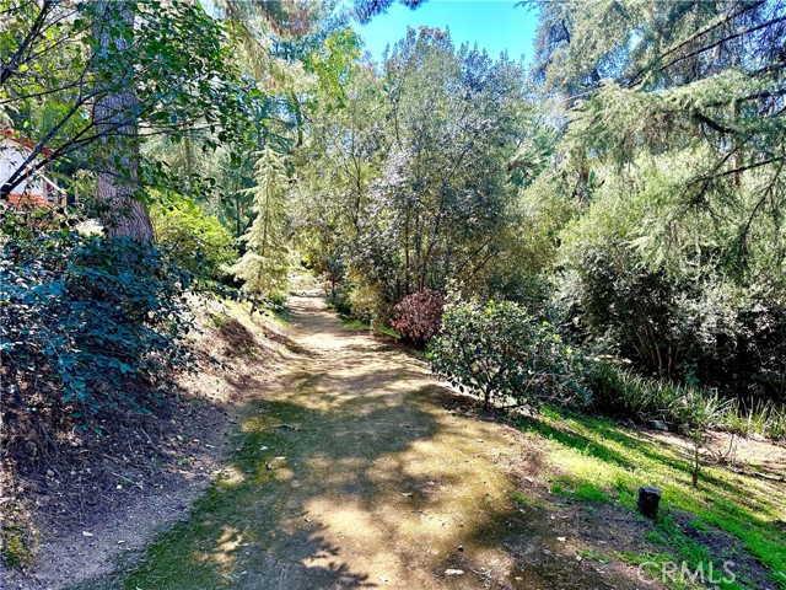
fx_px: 545
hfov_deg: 71.6
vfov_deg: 56.8
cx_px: 393
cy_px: 295
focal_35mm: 24
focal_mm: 6.86
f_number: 1.78
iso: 80
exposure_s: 1/444
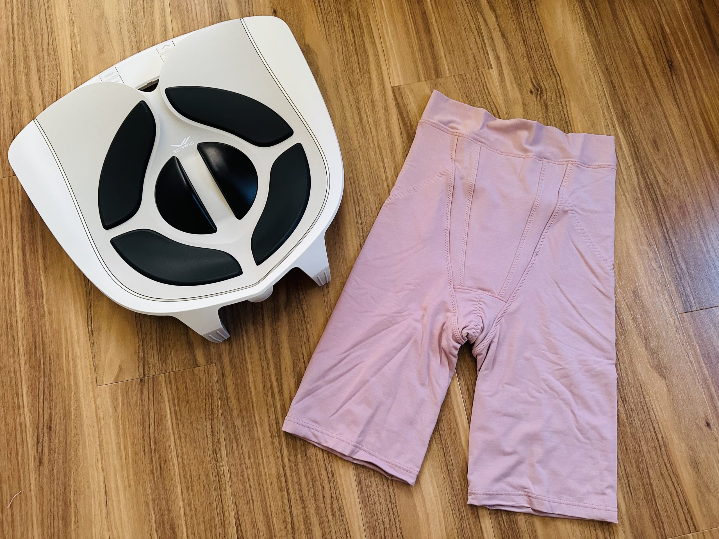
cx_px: 360
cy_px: 270
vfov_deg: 56.8
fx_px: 498
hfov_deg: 71.6
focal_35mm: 24
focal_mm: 6.86
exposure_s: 1/60
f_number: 1.78
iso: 400
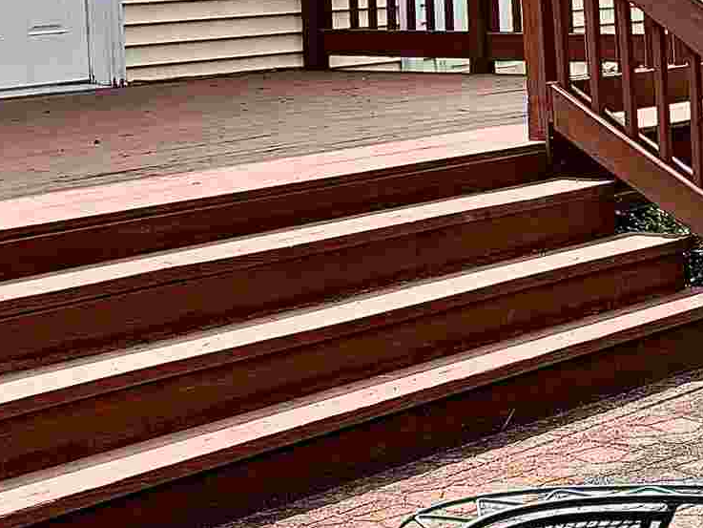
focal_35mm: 100
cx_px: 1087
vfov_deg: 14.7
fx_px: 2031
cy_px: 141
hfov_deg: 17.4
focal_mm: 6.76
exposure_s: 1/1869
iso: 80
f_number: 1.78
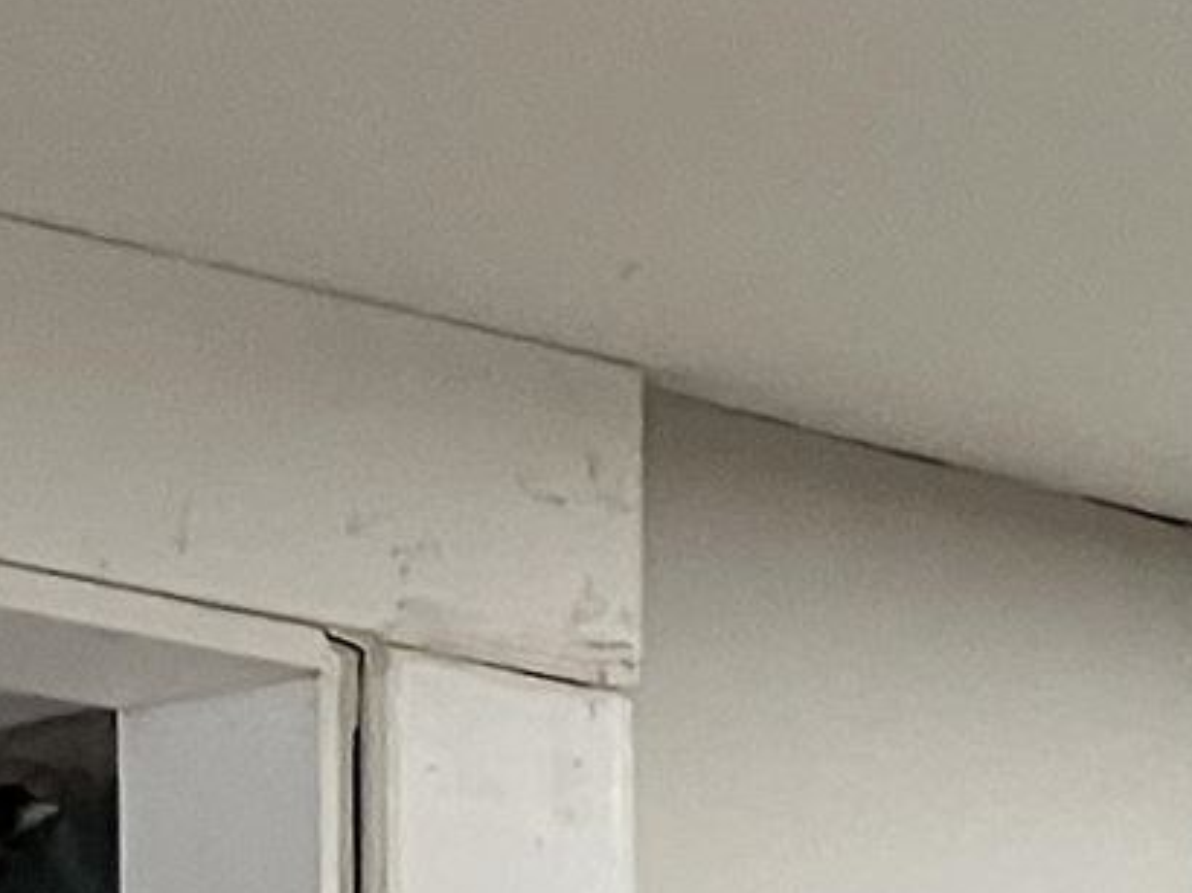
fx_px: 7227
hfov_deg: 9.1
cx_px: 1965
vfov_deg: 6.5
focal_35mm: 210
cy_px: 2490
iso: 125
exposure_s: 1/60
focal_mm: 3.99
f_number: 1.8
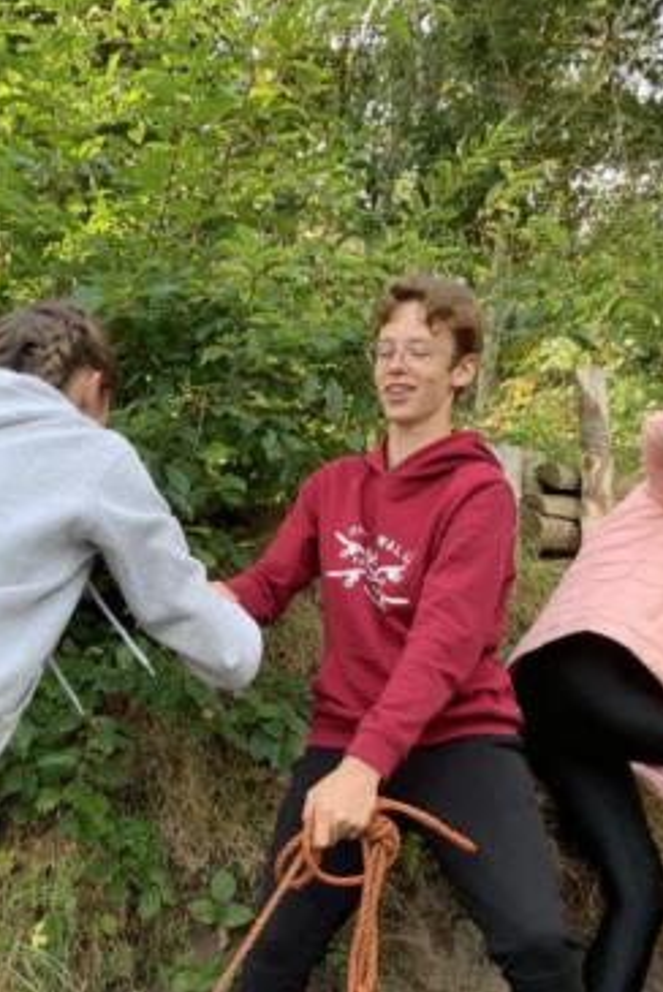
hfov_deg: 35.3
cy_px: 631
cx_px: 178
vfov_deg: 51.2
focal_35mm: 37
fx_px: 1020
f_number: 1.8
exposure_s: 1/122
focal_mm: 4.25
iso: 25
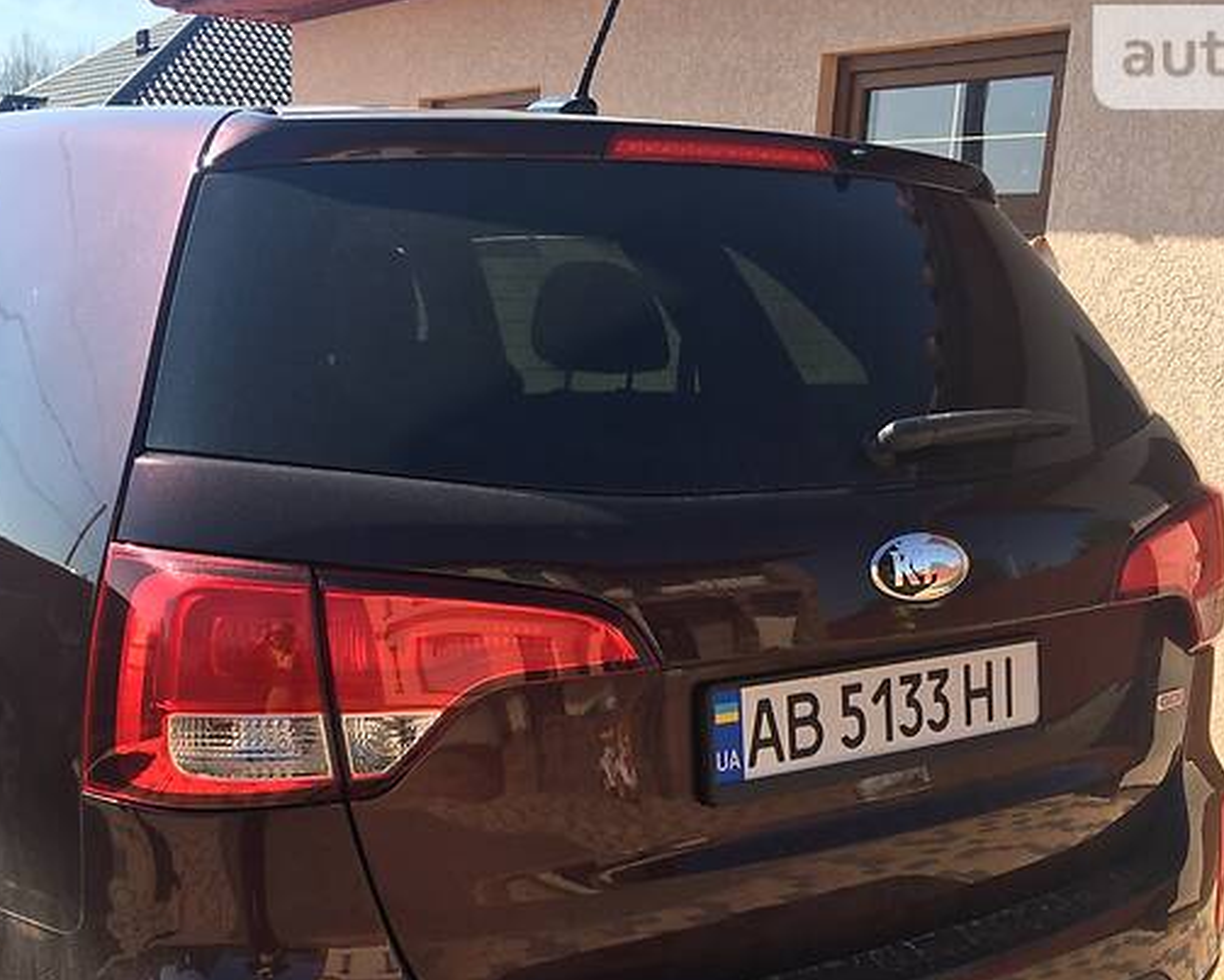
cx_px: 506
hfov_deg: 41.0
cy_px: 705
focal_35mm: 45
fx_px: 1631
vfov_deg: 33.0
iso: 25
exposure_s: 1/635
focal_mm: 4.2
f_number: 2.2
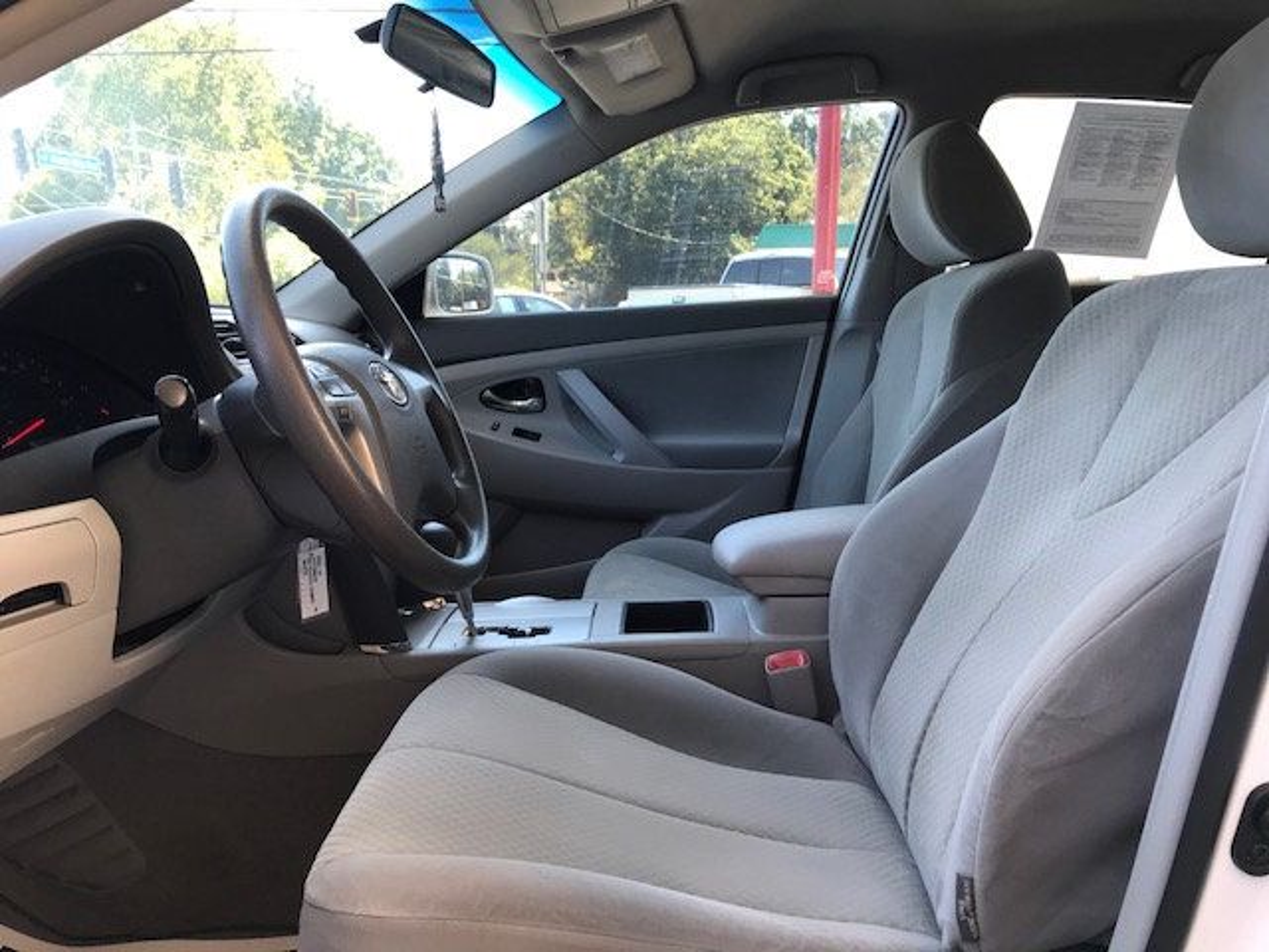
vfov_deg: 49.7
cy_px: 476
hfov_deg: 63.4
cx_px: 634
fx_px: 1026
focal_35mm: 28
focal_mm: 3.99
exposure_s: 1/120
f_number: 1.8
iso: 32
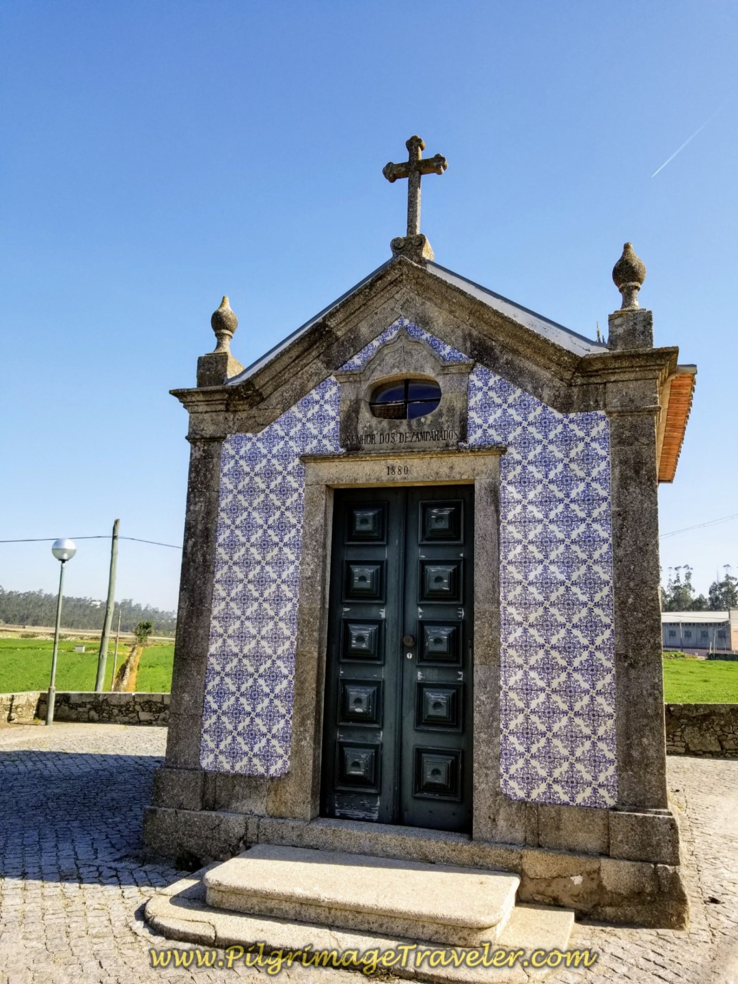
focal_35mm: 26
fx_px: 739
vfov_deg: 67.3
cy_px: 492
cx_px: 369
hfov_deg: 53.1
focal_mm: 4.3
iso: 50
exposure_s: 1/1500
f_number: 1.7
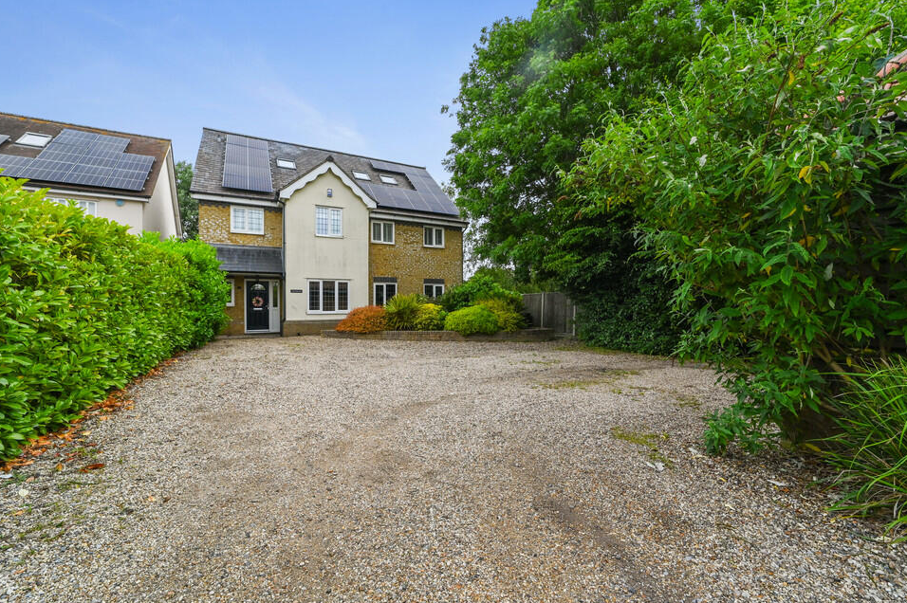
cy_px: 306
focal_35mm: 15
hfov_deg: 100.4
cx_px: 456
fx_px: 378
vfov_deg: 77.2
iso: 400
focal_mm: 14
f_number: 8
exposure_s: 1/640
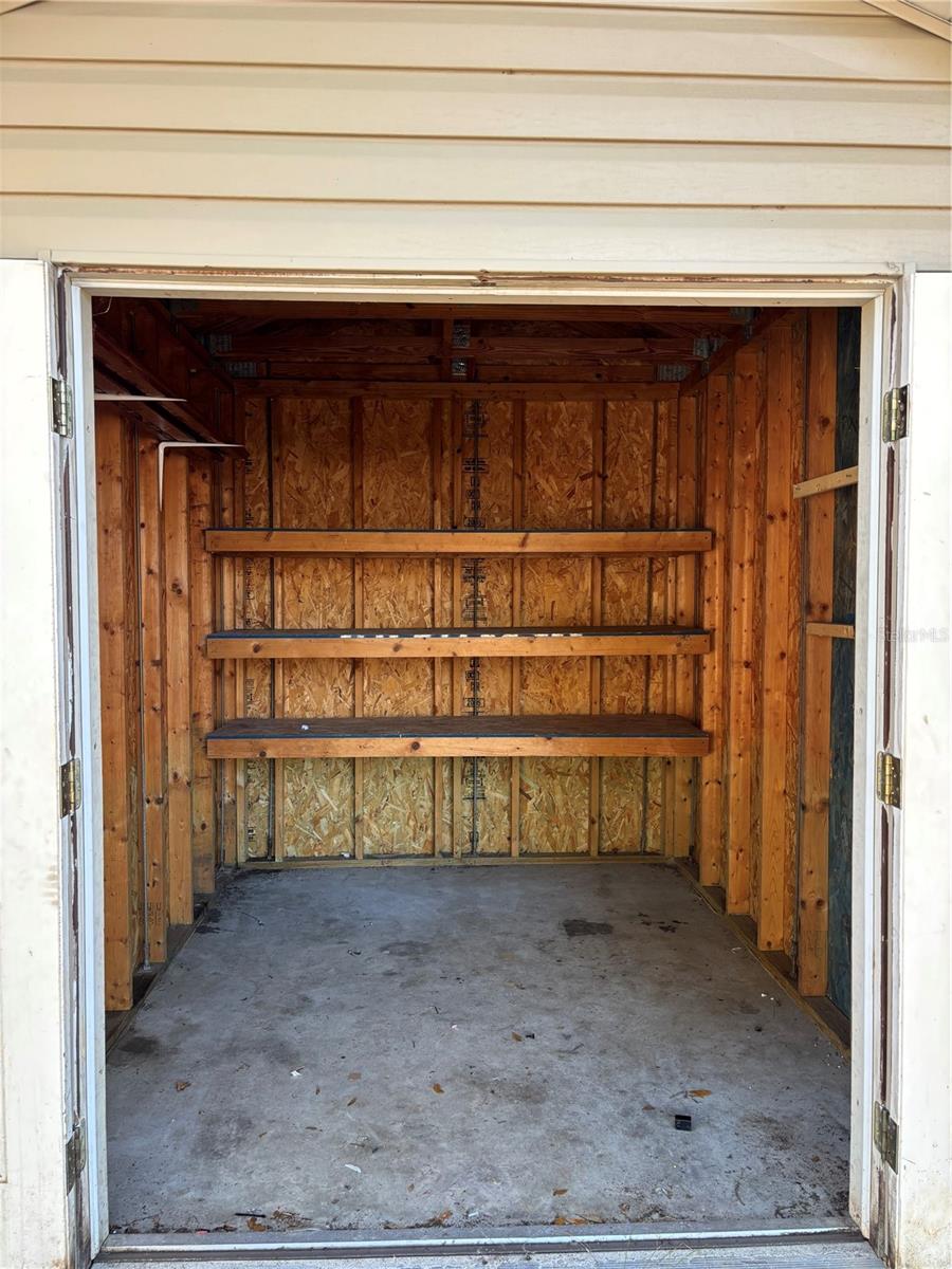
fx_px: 953
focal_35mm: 26
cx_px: 476
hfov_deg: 53.1
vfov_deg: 67.3
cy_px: 634
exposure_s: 1/121
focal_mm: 5.96
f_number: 1.6
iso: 80
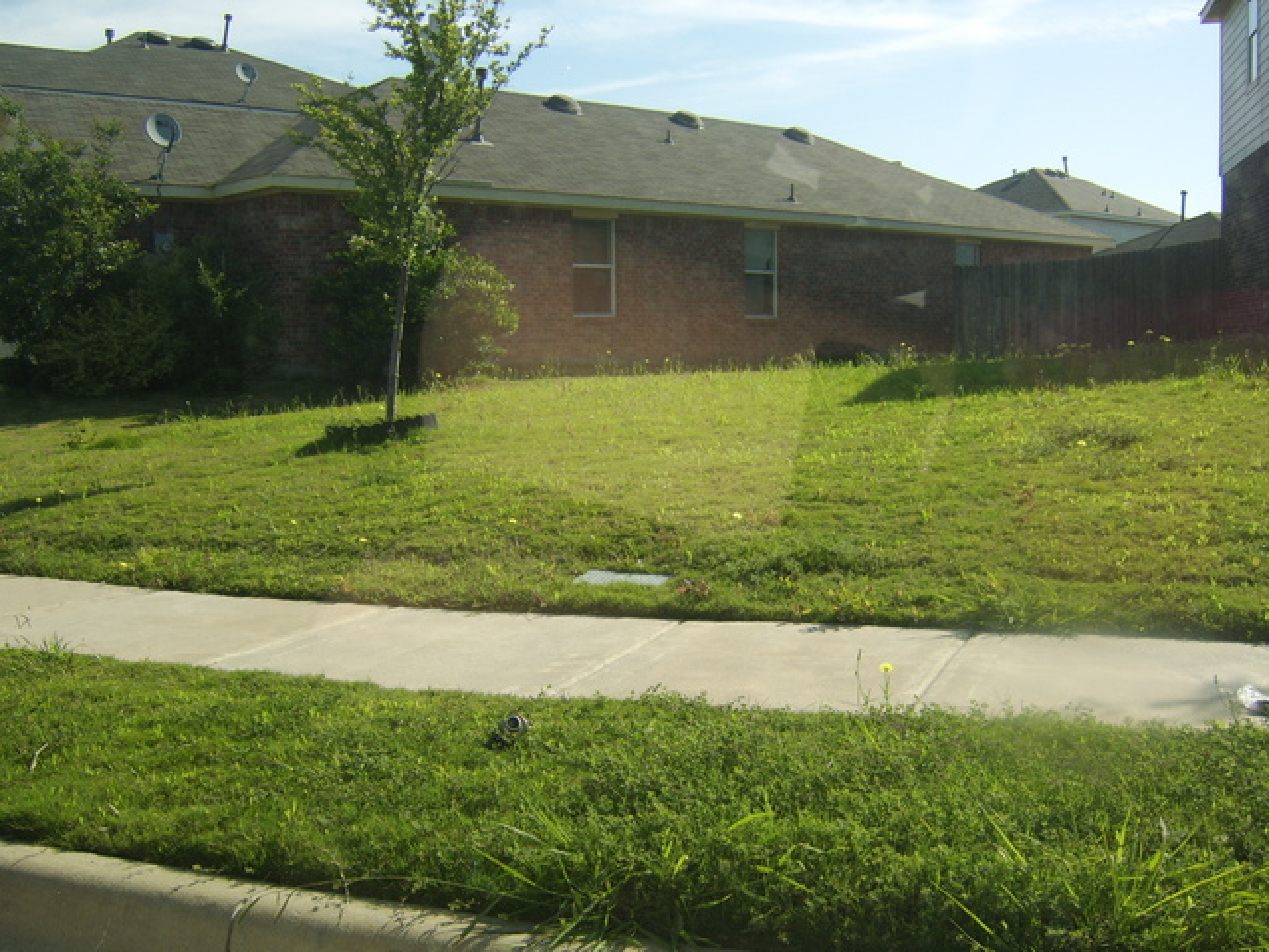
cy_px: 476
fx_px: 1136
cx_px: 634
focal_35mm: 31
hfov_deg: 58.4
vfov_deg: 45.4
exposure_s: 1/229
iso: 71
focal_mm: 8.13
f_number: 4
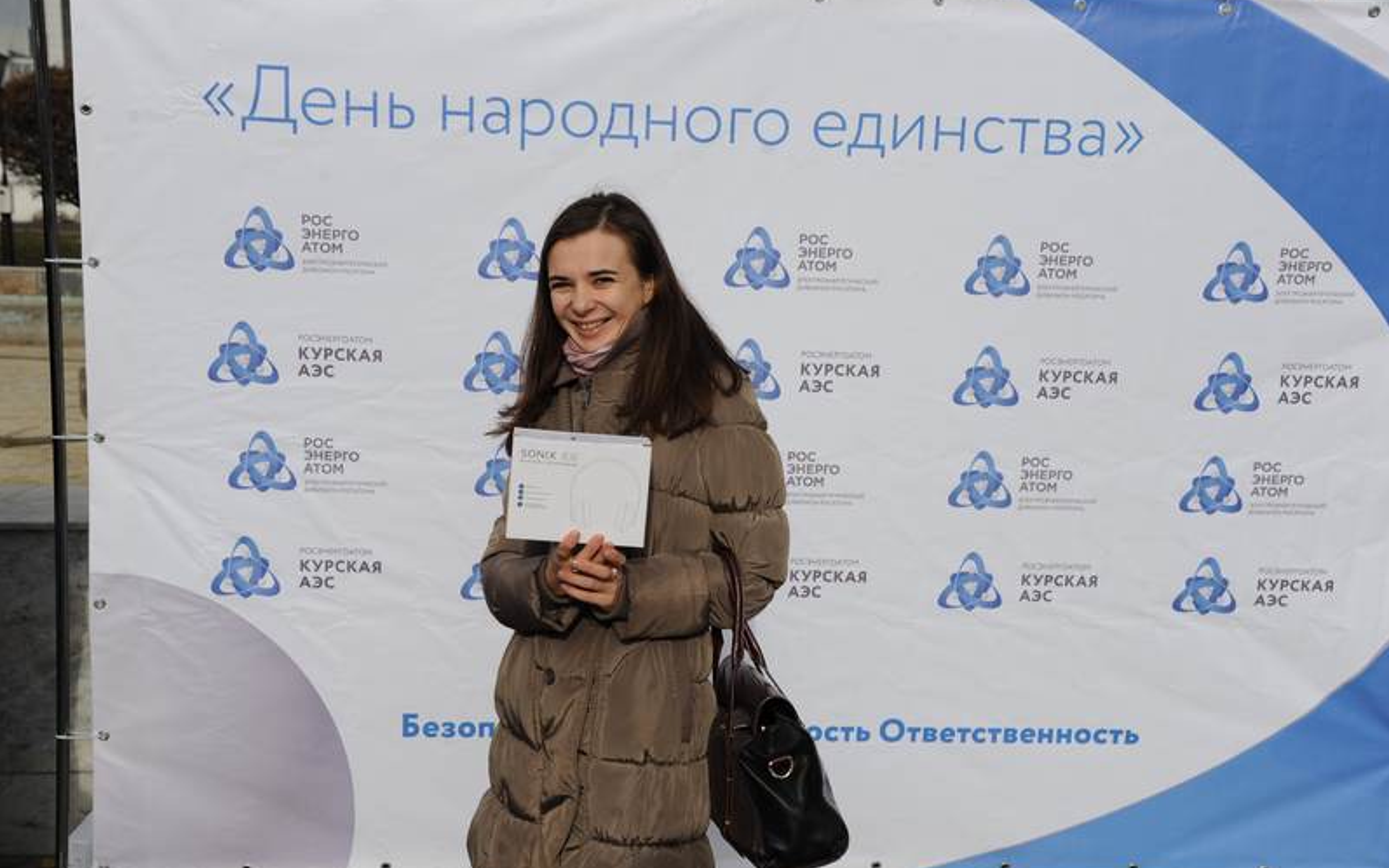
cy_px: 424
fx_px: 1703
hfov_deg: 44.4
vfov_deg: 28.6
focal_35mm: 45
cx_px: 695
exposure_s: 1/2000
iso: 400
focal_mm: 44
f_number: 6.3
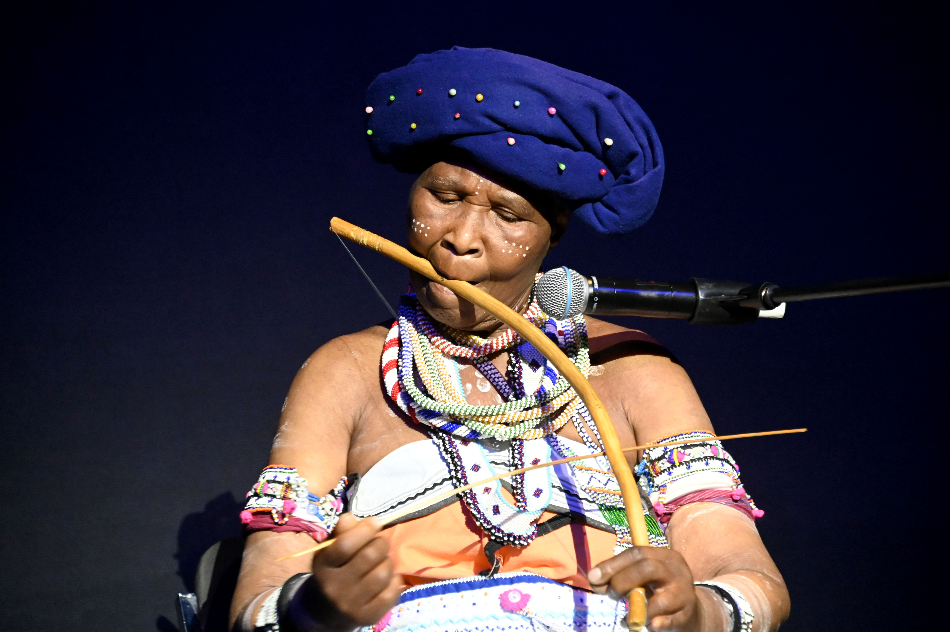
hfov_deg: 9.0
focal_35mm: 230
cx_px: 475
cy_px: 316
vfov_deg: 6.0
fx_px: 6065
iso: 9000
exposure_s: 1/100
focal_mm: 230
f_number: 6.3
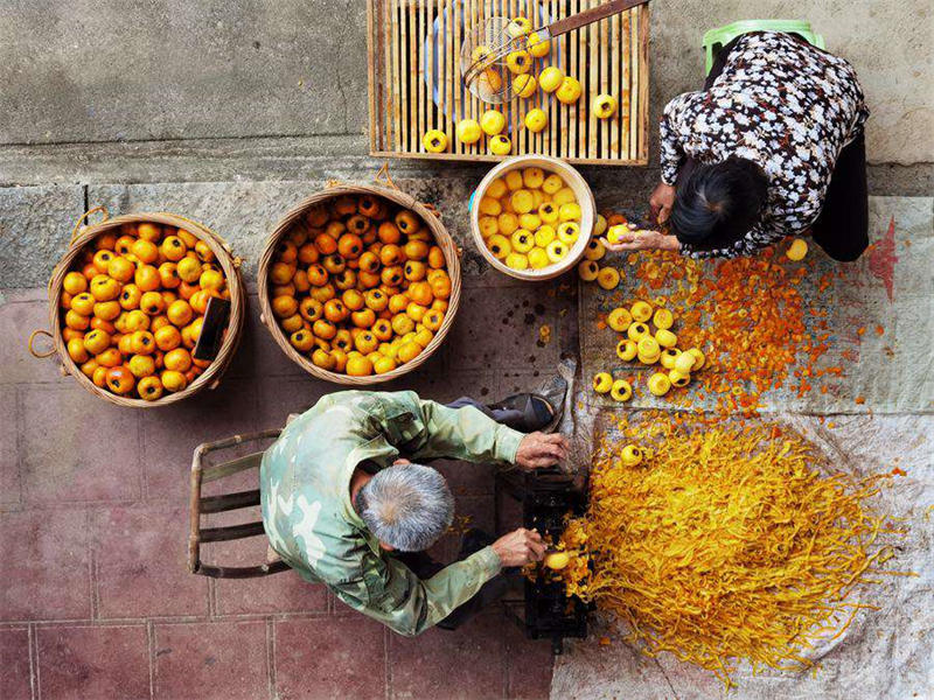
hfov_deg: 38.9
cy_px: 350
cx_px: 467
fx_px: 1322
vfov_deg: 29.7
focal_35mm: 49
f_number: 1.9
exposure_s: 1/440
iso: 50
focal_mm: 6.71
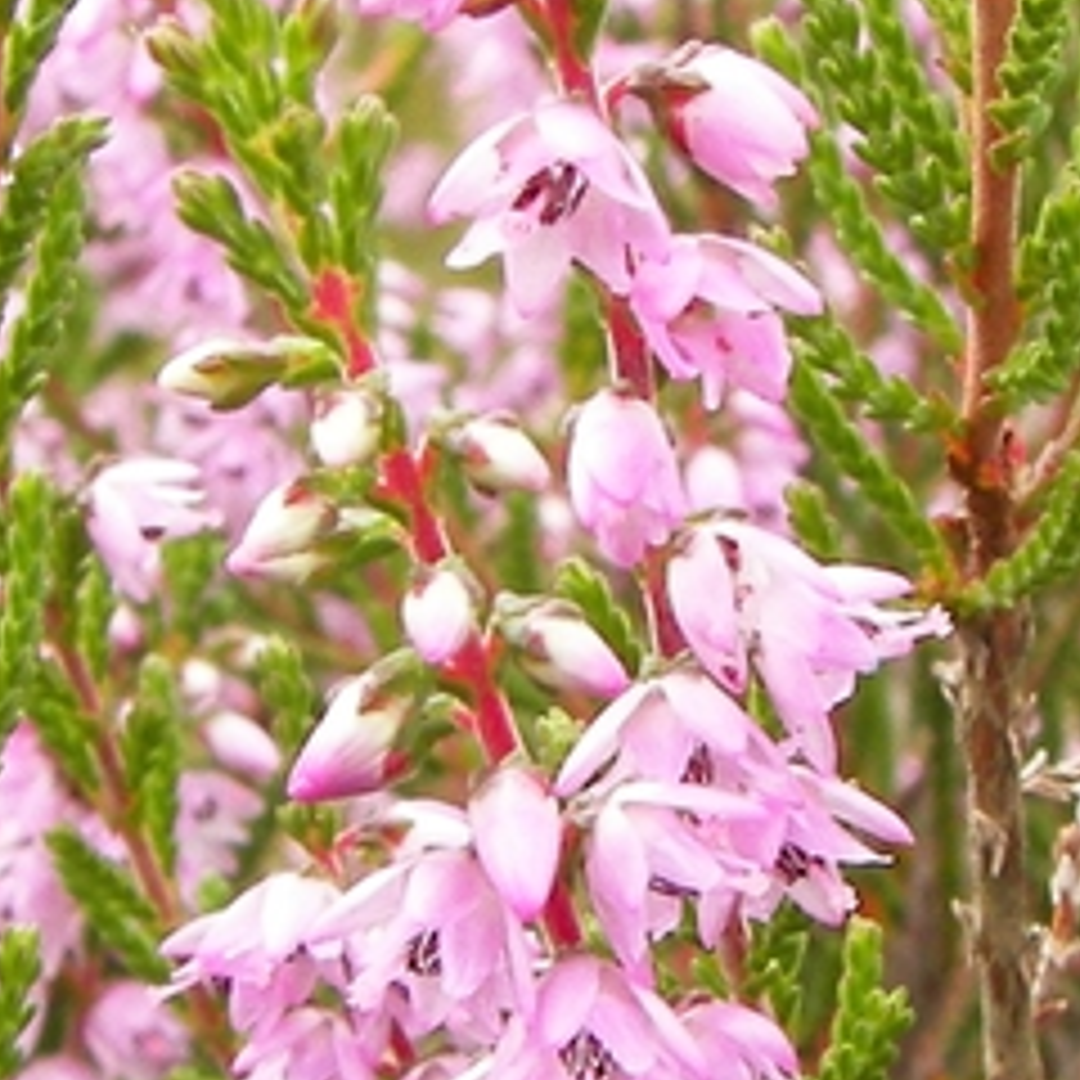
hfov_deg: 12.8
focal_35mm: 136
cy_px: 616
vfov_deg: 12.8
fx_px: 4801
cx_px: 648
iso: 100
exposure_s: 1/60
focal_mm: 6
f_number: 6.3
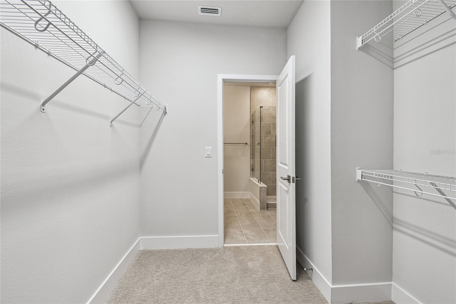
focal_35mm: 15
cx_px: 228
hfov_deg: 100.4
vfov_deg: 77.3
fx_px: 190
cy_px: 152
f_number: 7.1
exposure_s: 1/20
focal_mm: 10
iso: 100
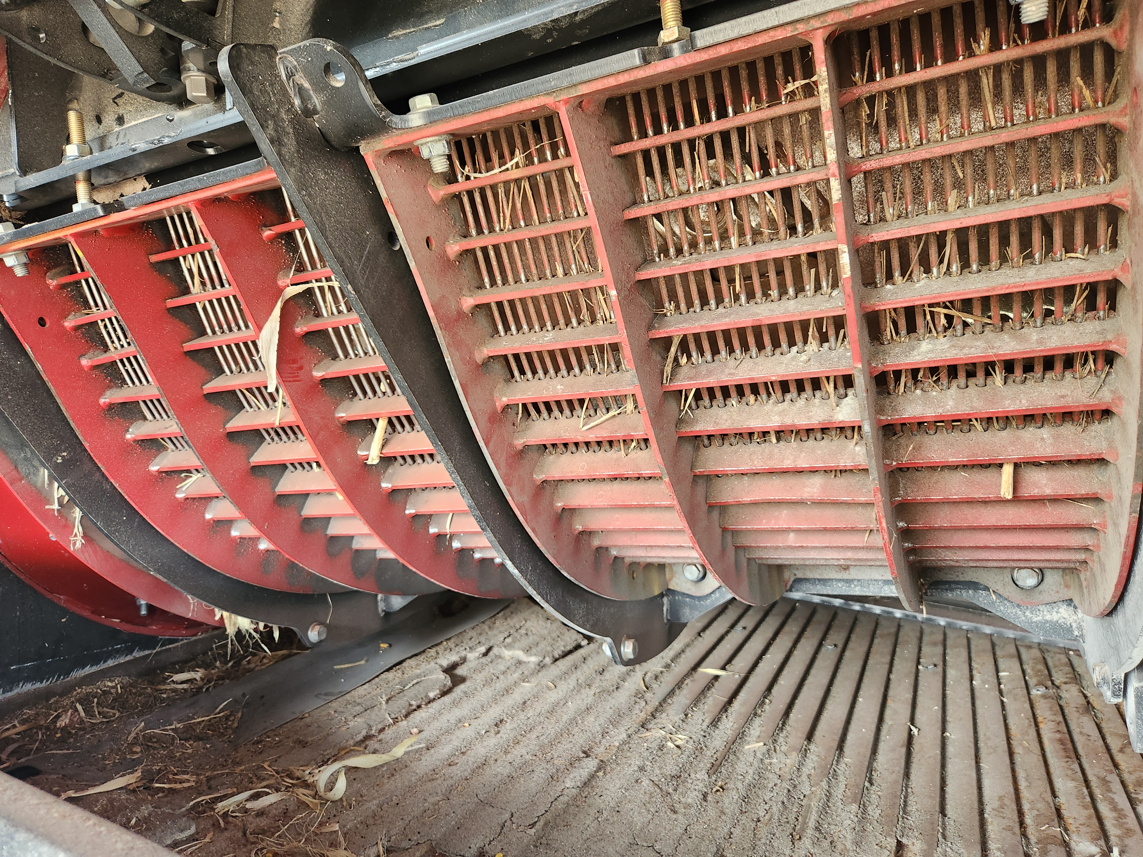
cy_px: 428
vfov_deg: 58.9
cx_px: 572
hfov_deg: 73.9
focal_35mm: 23
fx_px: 759
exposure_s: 1/120
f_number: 1.8
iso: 320
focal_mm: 5.4
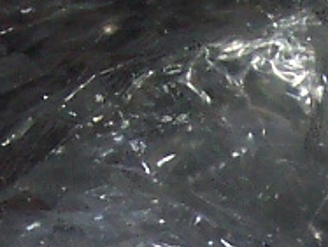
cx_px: 377
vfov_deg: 6.1
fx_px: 2250
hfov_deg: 8.3
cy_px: 475
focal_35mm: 237
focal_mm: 5.6
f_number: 2.8
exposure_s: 1/60
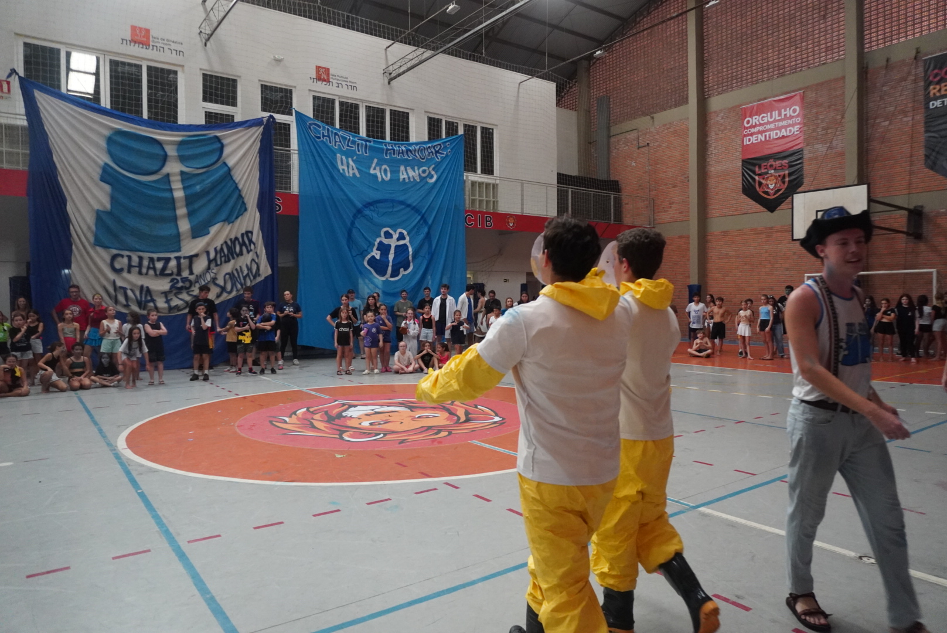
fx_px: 632
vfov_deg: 53.2
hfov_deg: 73.7
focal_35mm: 24
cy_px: 316
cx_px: 474
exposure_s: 1/160
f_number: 3.5
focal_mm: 16
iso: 3200
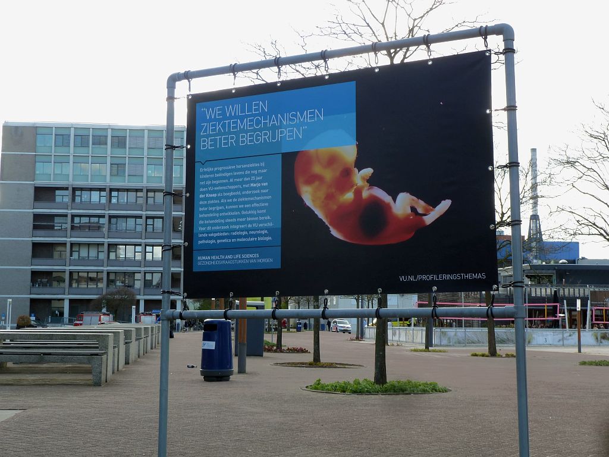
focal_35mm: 52
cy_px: 228
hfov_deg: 36.8
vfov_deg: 28.0
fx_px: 915
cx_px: 304
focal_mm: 8.5
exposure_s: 1/80
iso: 80
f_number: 3.8
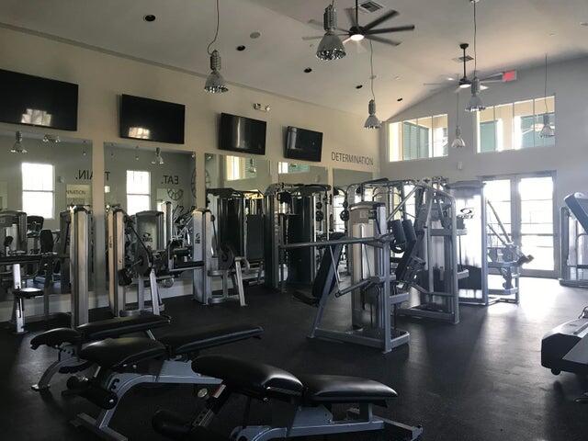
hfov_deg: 63.4
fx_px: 476
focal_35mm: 28
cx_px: 294
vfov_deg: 49.7
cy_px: 220
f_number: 1.8
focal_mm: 3.99
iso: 40
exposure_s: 1/20
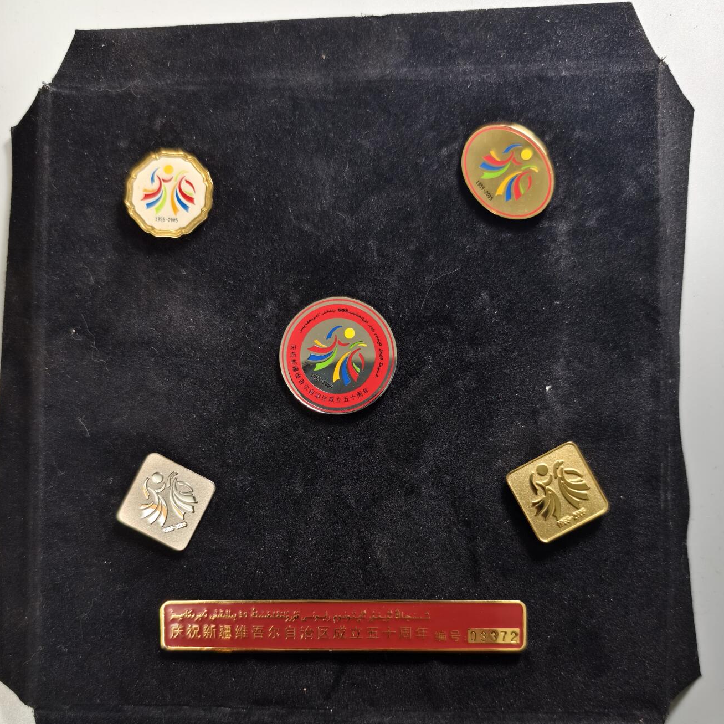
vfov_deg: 56.8
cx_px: 353
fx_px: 663
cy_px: 442
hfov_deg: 57.3
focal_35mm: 28
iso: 348
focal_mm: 5.6
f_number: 1.57
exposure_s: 1/100
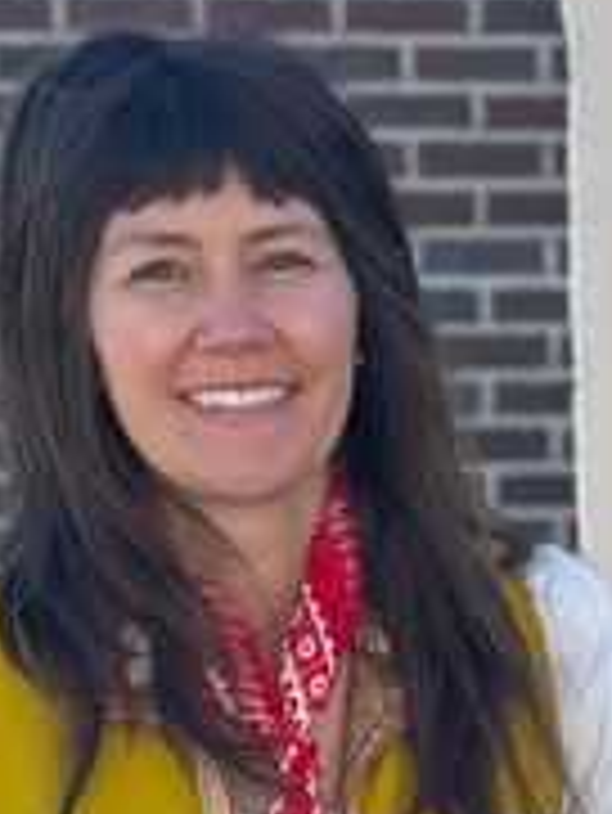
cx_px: 954
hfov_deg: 5.6
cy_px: 1606
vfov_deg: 7.2
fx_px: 6239
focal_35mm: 265
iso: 80
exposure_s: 1/1000
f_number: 1.78
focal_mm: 6.86
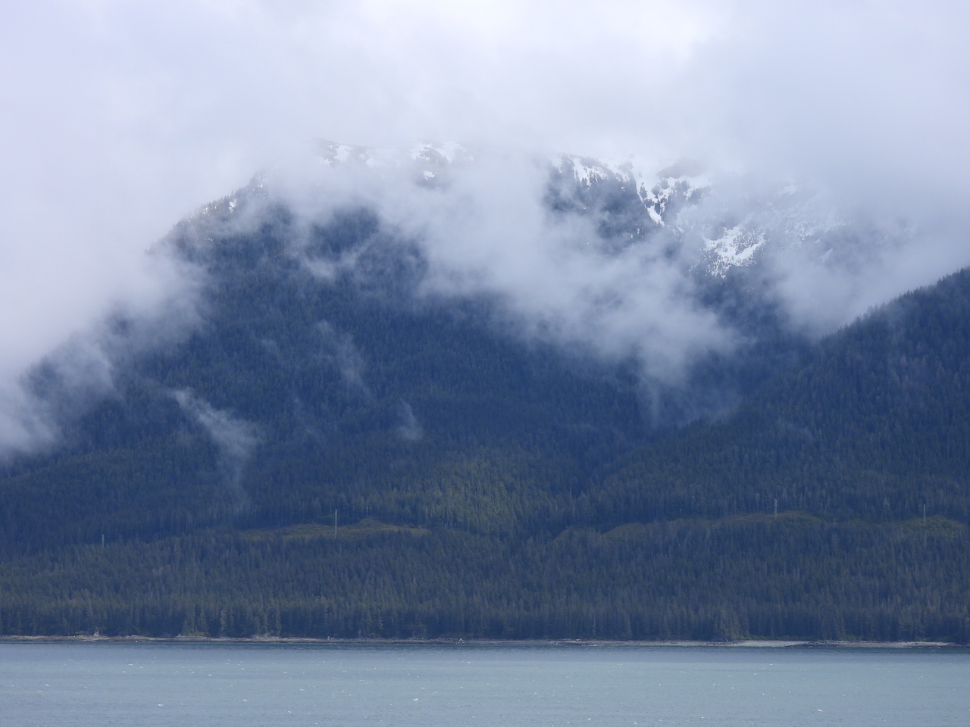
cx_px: 485
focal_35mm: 105
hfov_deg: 18.7
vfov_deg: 14.1
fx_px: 2942
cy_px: 364
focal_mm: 18.7
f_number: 4
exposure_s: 1/1000
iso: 100
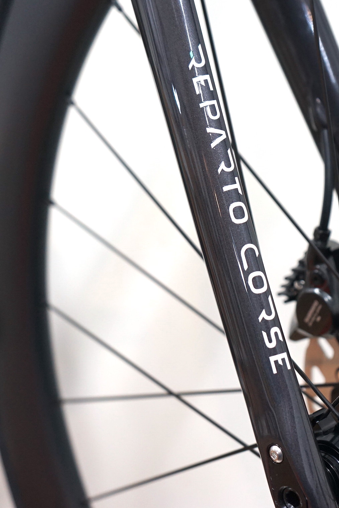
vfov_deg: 35.6
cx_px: 315
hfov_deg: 23.5
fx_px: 791
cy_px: 253
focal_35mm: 56
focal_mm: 37
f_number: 4
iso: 1000
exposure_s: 1/60
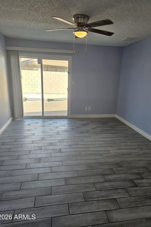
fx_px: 151
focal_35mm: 24
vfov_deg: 73.7
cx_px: 82
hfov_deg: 53.1
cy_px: 114
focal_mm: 5.4
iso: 250
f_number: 1.8
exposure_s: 1/359
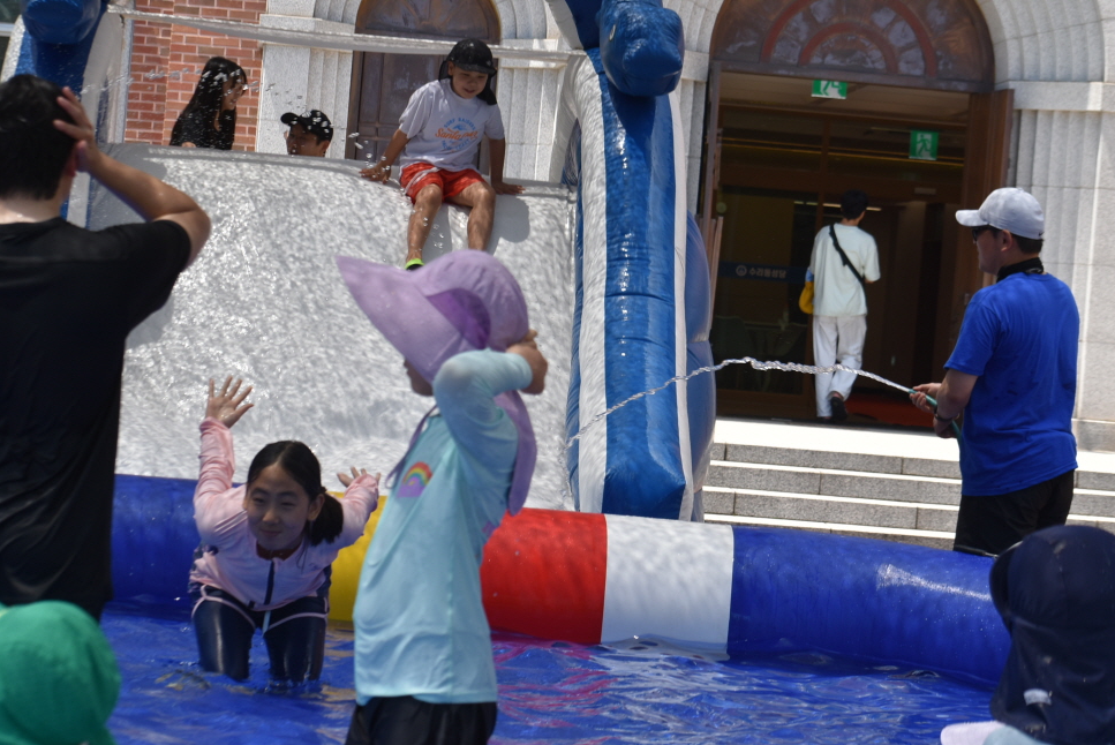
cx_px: 556
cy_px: 367
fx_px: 3750
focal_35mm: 121
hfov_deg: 16.9
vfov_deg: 11.3
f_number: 8
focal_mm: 78
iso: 200
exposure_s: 1/250
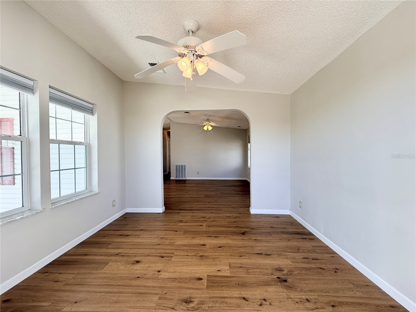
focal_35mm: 14
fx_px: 168
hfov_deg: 102.1
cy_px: 156
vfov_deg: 85.7
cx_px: 208
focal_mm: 2.22
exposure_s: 1/139
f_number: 2.2
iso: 50
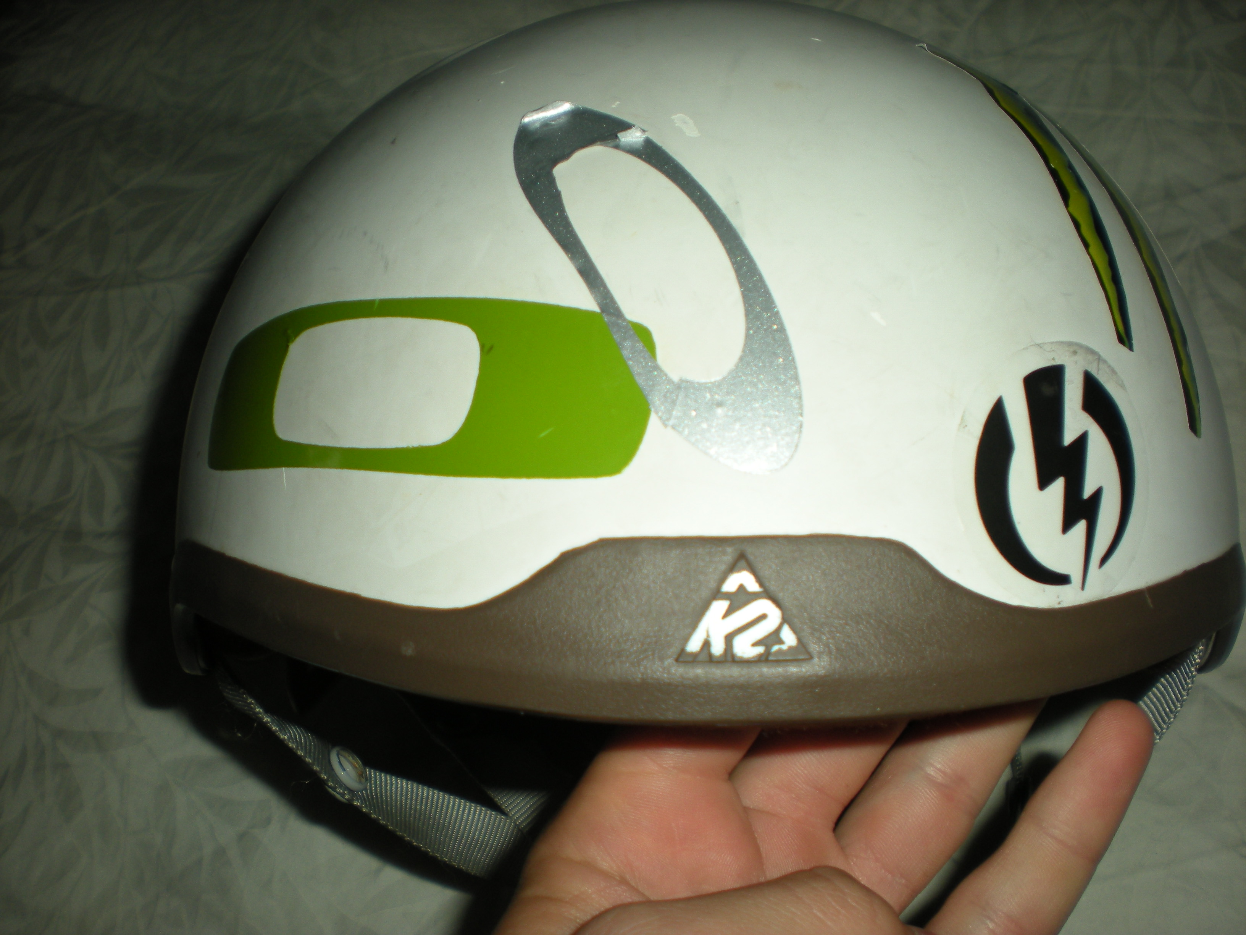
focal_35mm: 38
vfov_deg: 37.7
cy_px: 468
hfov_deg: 49.0
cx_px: 623
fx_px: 1368
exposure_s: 1/60
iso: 64
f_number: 3.1
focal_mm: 6.3
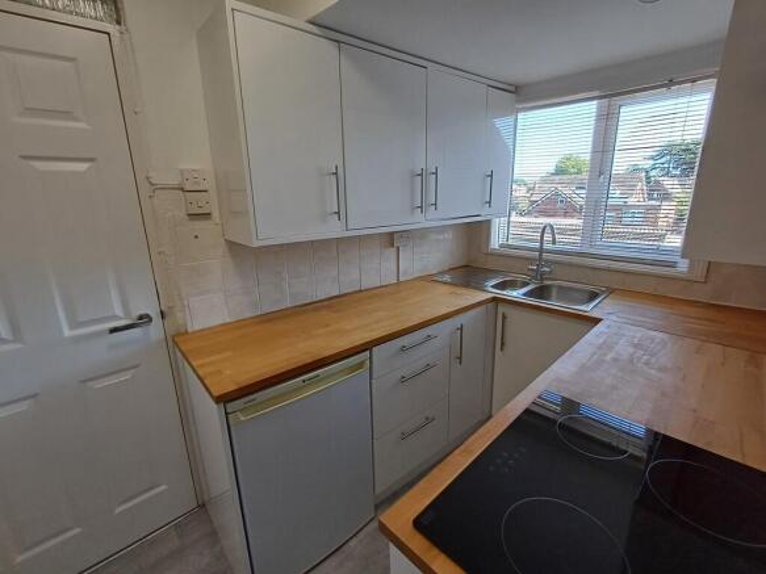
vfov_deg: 78.1
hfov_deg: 94.5
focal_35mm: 16
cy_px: 287
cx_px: 383
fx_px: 354
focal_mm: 1.64
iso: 50
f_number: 2.2
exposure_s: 1/100
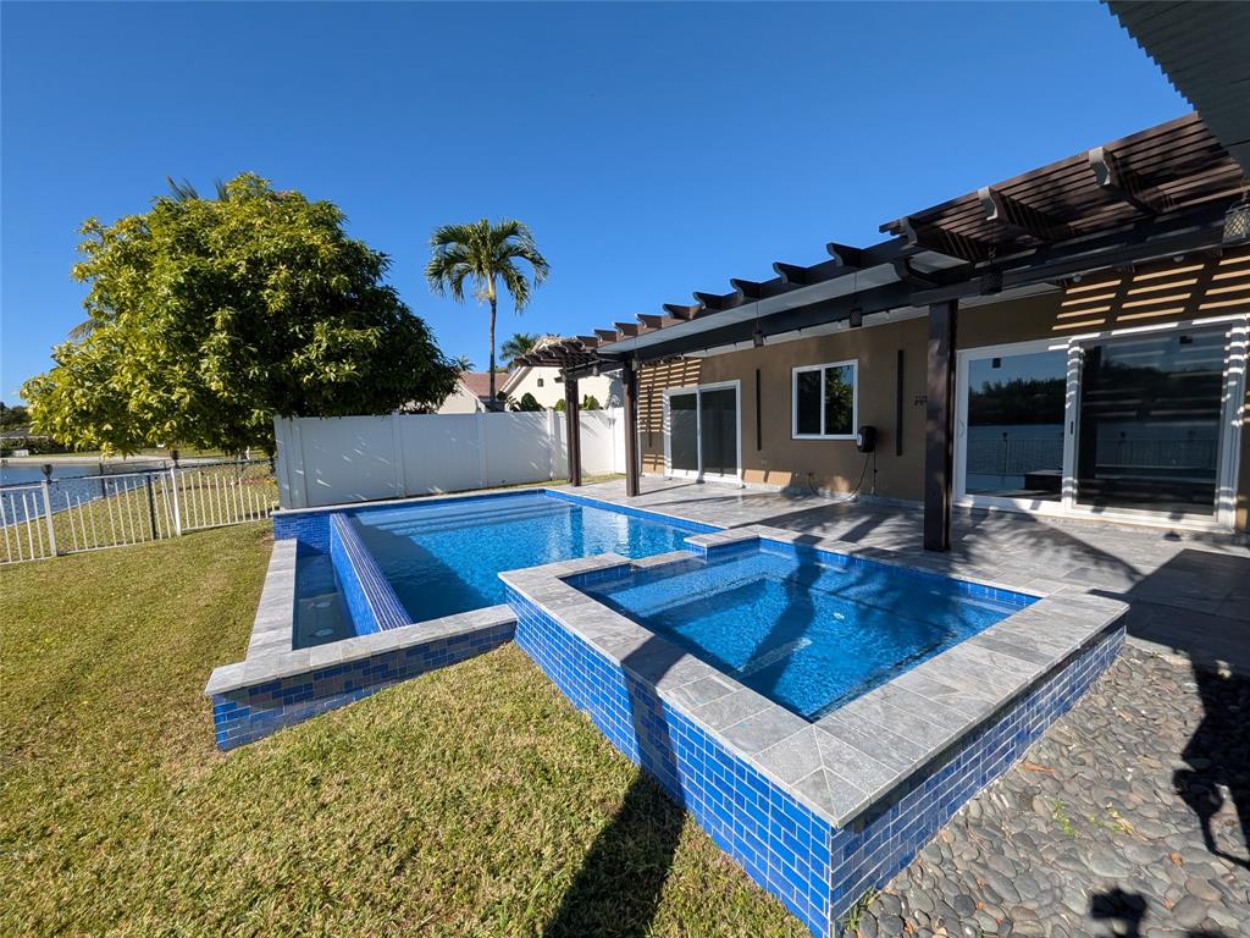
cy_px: 469
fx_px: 469
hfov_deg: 106.2
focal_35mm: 13
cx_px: 625
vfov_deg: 89.9
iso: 29
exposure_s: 1/1186
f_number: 2.2
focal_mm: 1.54
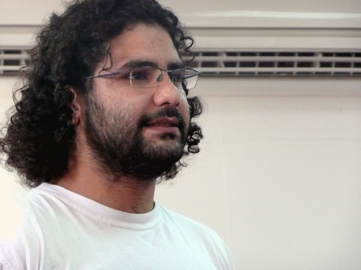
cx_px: 180
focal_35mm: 199
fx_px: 2075
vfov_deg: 7.5
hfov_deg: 9.9
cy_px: 135
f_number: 4.8
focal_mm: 32.7
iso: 800
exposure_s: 1/25
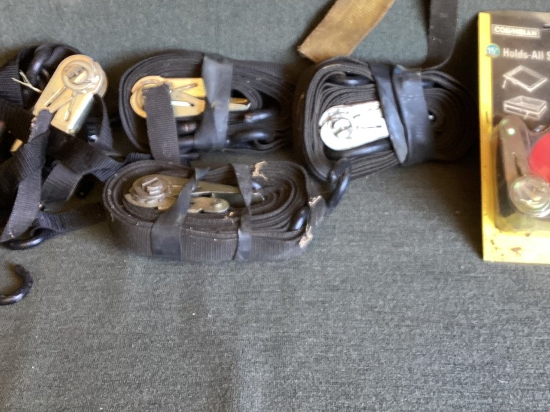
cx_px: 358
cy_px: 95
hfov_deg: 37.2
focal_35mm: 51
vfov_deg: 28.1
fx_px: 810
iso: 160
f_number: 2.4
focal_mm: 3.3
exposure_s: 1/50
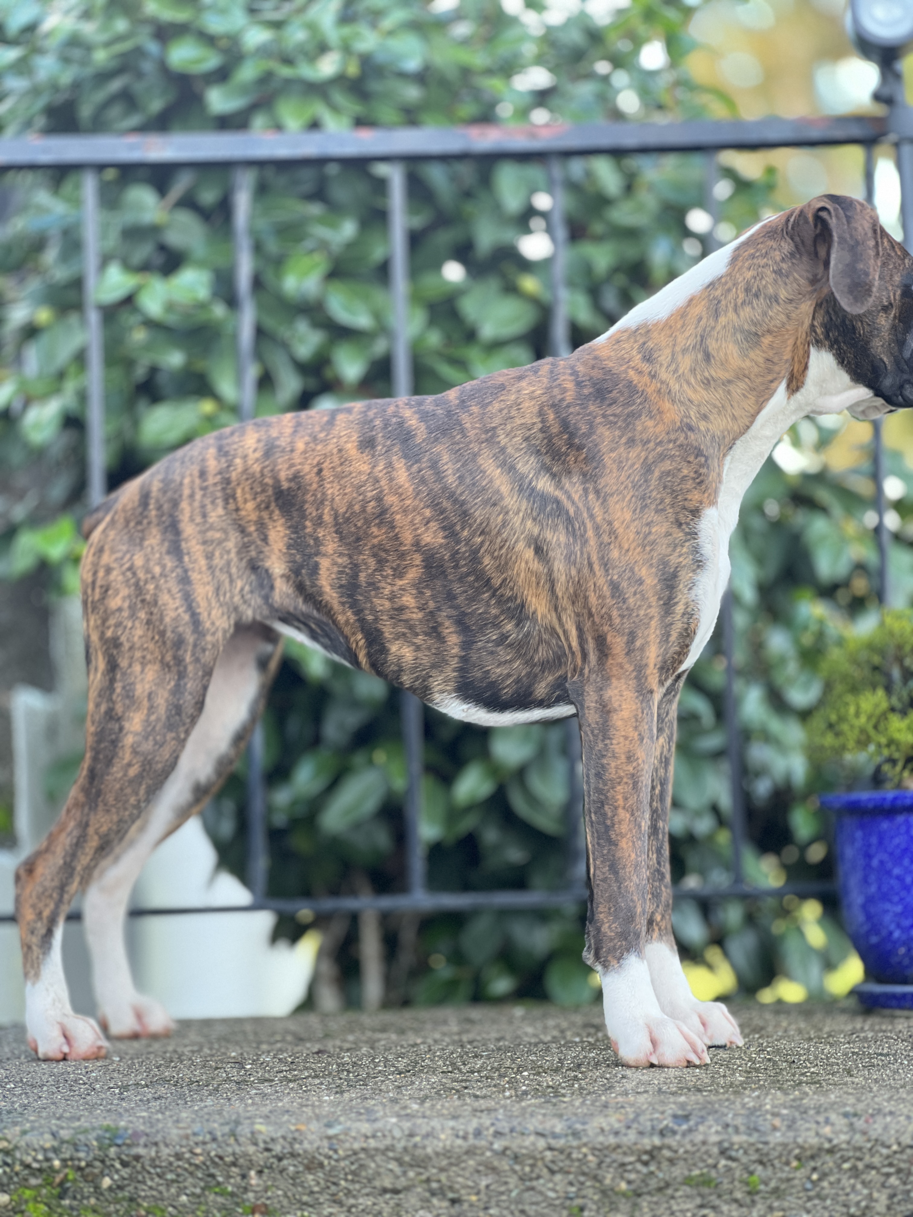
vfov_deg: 25.3
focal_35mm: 77
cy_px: 608
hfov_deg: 19.1
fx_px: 2708
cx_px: 456
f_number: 2.8
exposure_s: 1/112
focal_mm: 9
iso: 250
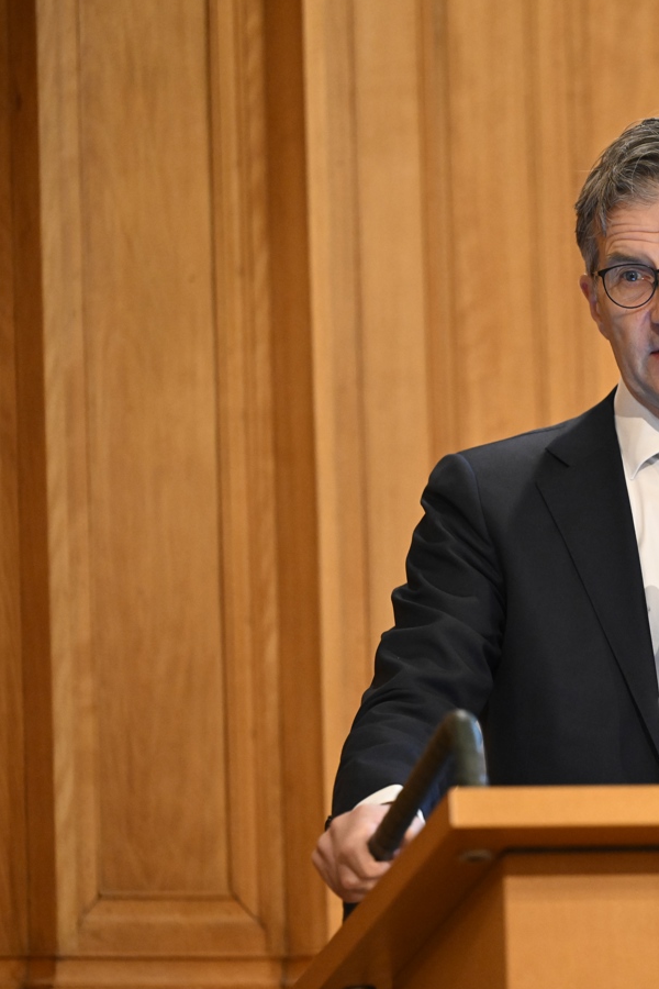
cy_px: 494
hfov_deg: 6.7
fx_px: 5601
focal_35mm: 204
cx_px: 710
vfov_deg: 10.1
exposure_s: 1/250
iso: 4000
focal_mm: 135
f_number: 2.8
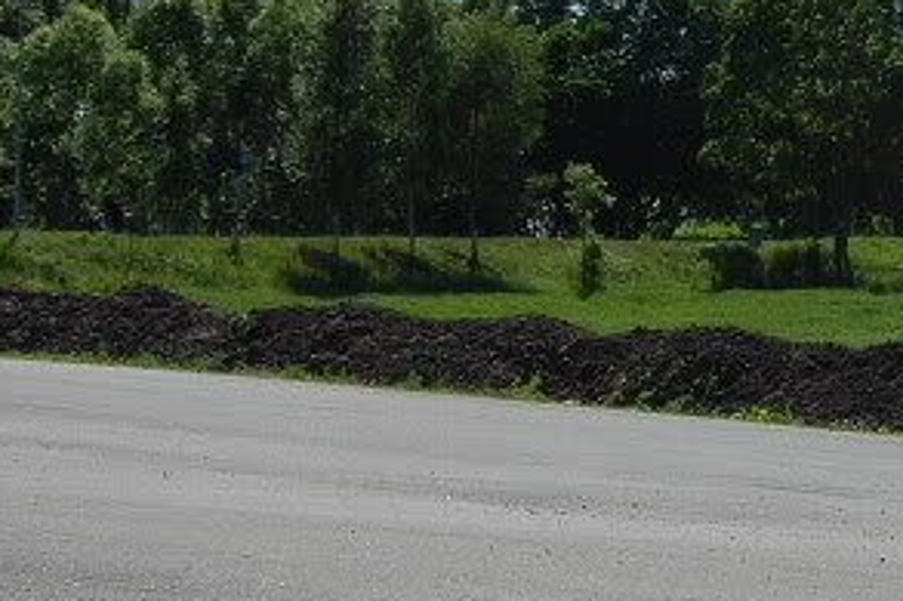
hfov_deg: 14.3
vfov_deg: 10.1
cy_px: 410
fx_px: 3409
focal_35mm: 136
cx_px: 1244
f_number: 9
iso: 200
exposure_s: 1/320
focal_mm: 26
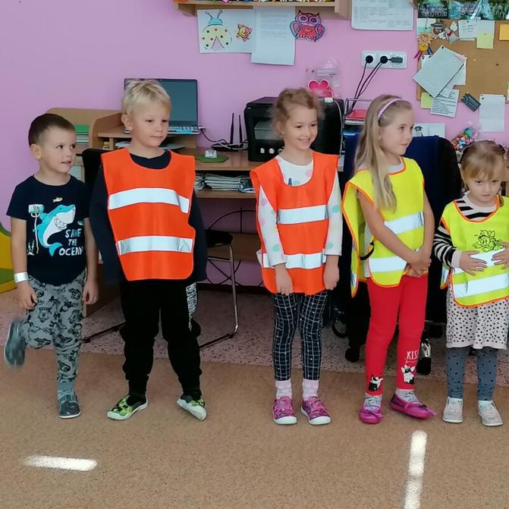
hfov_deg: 23.3
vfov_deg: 23.3
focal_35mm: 74
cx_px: 325
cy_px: 200
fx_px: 1231
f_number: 1.8
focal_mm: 4.75
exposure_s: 1/60
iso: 125
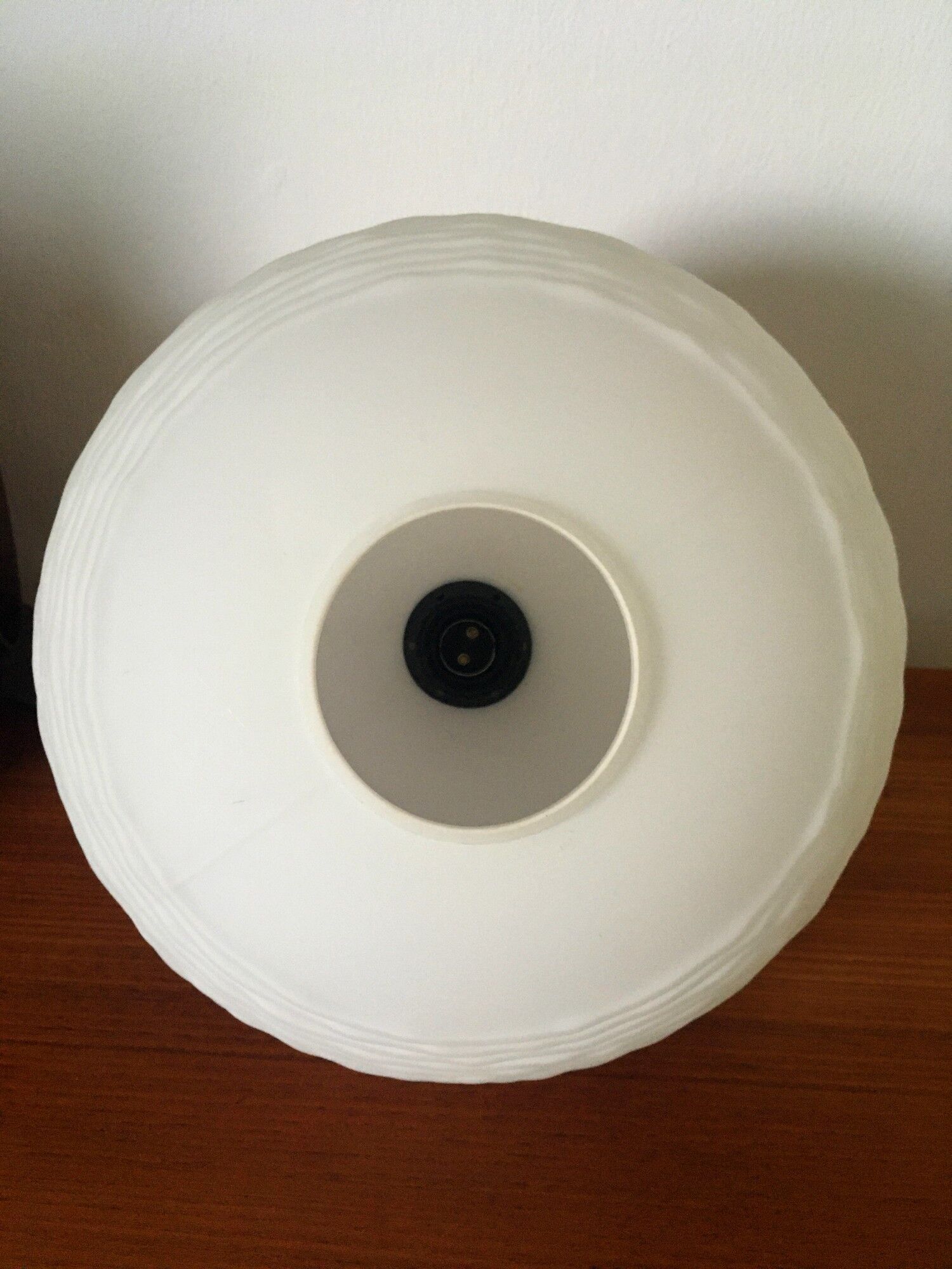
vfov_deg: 61.7
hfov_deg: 48.2
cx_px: 476
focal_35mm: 29
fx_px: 1063
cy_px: 634
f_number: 2.2
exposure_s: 1/33
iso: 200
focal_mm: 4.15
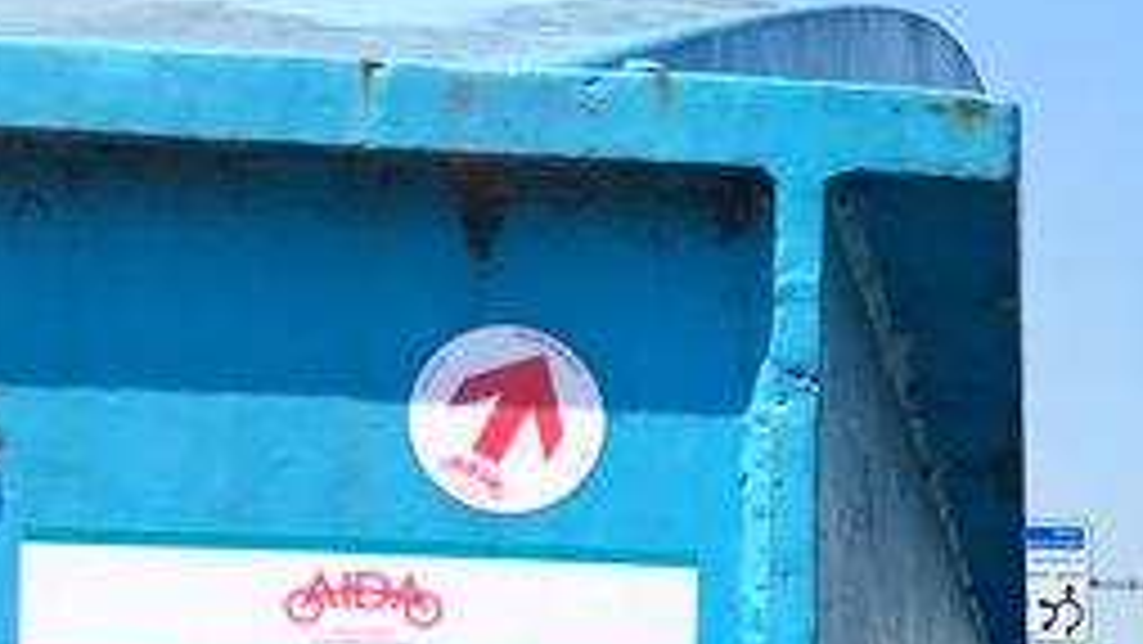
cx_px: 1548
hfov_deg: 20.1
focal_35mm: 96
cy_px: 815
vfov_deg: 12.3
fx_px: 2910
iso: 20
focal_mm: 4
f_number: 1.8
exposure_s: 1/1779
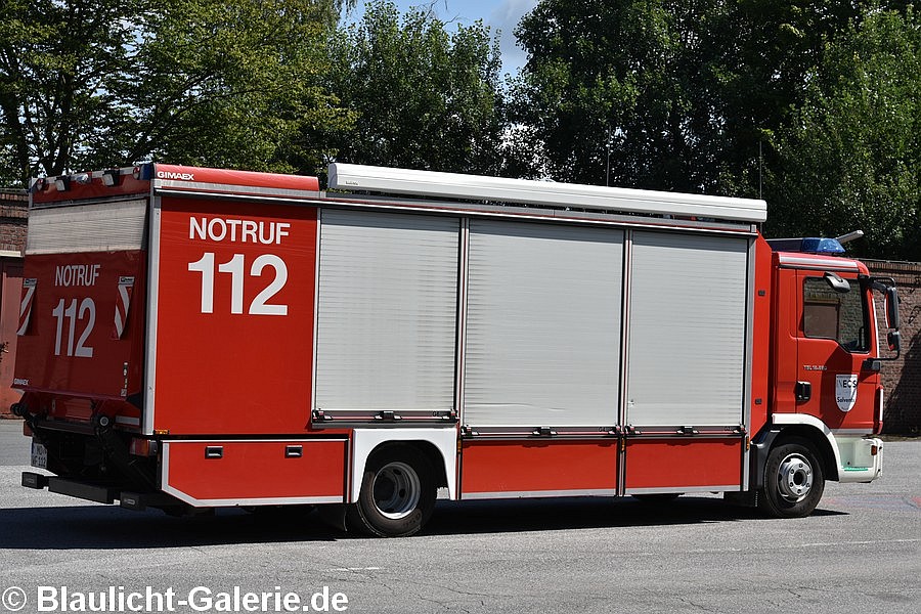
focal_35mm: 66
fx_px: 1688
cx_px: 460
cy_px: 307
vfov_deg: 20.6
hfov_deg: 30.5
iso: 200
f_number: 10
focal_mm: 66
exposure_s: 1/400
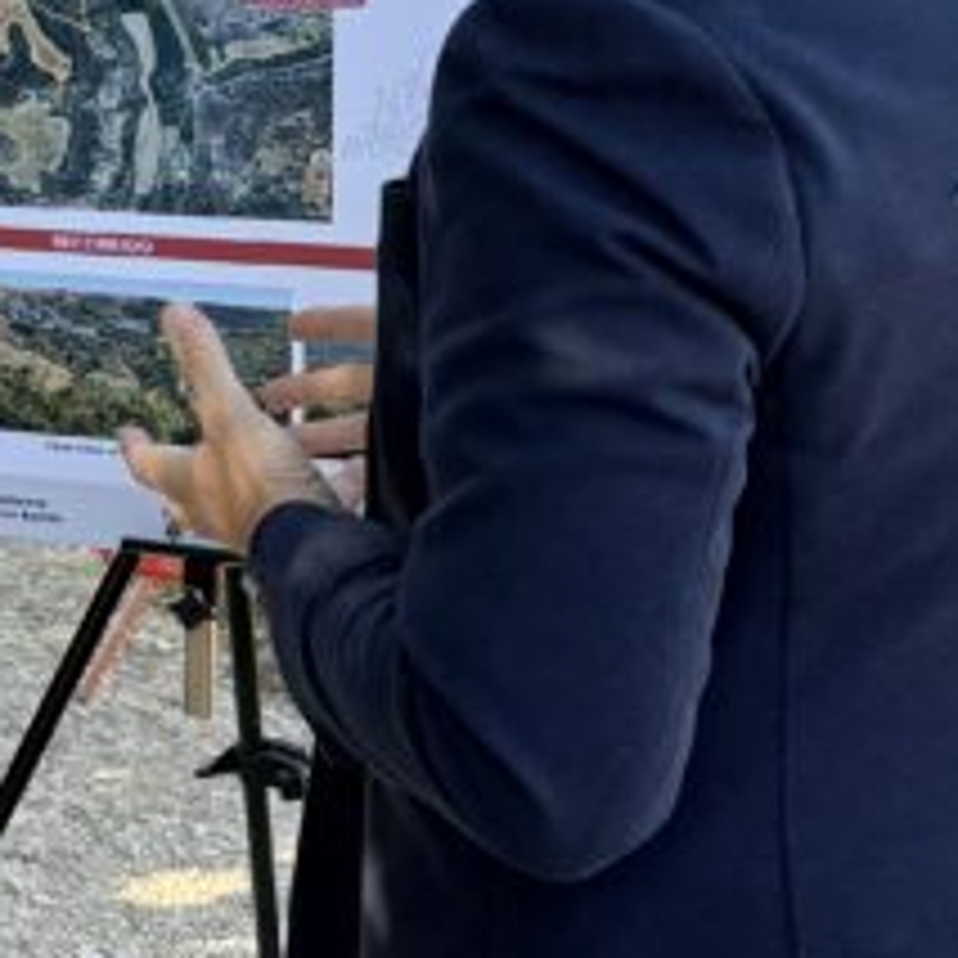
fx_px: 3194
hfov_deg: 14.4
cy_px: 27
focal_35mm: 102
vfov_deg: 16.7
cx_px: -922
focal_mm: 6.76
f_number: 1.78
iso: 100
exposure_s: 1/654
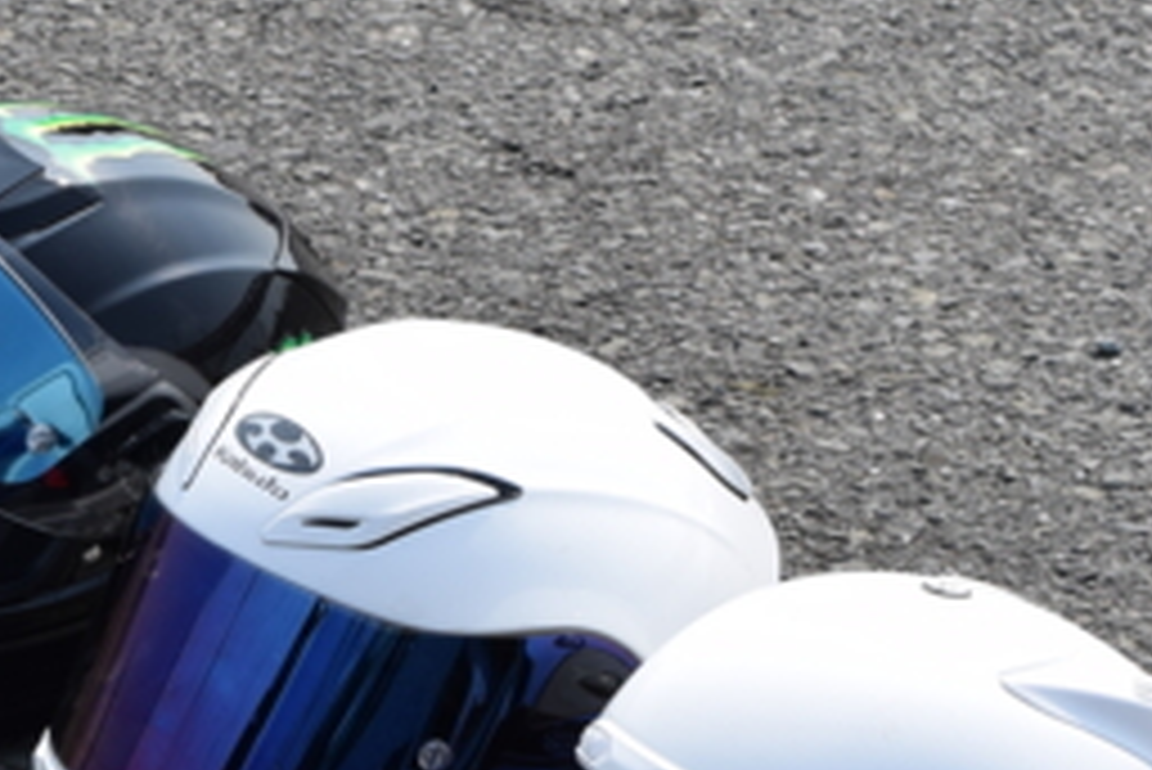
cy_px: 831
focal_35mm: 210
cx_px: -284
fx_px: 6724
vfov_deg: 6.5
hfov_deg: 9.6
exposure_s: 1/250
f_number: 8
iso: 100
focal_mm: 35
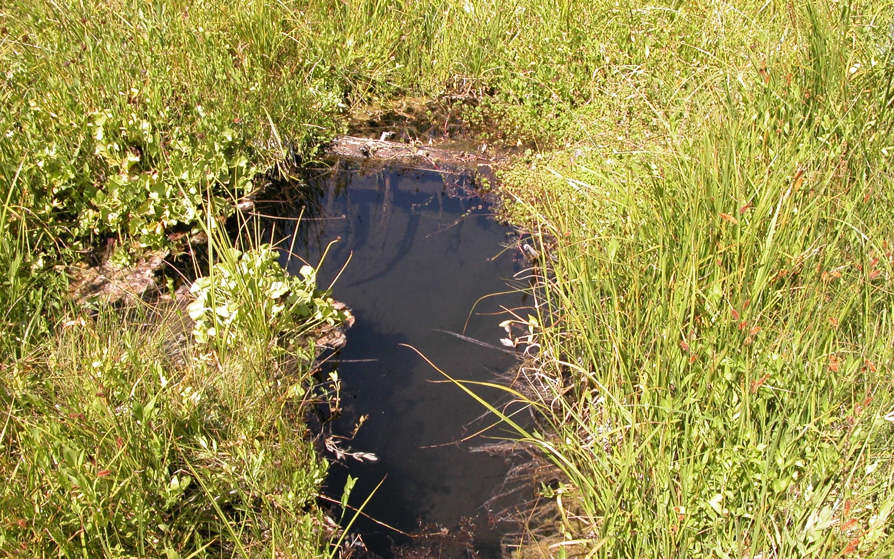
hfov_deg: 52.7
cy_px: 300
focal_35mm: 37
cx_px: 453
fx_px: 902
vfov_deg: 34.4
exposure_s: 1/165
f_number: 5
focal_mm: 8.9
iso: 100
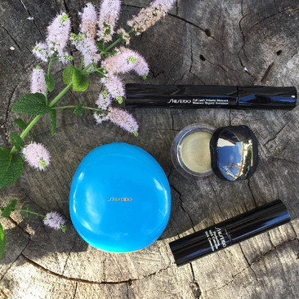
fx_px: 342
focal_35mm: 35
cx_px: 159
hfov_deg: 47.2
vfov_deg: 47.2
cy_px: 147
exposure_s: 1/120
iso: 40
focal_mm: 4.15
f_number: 2.2
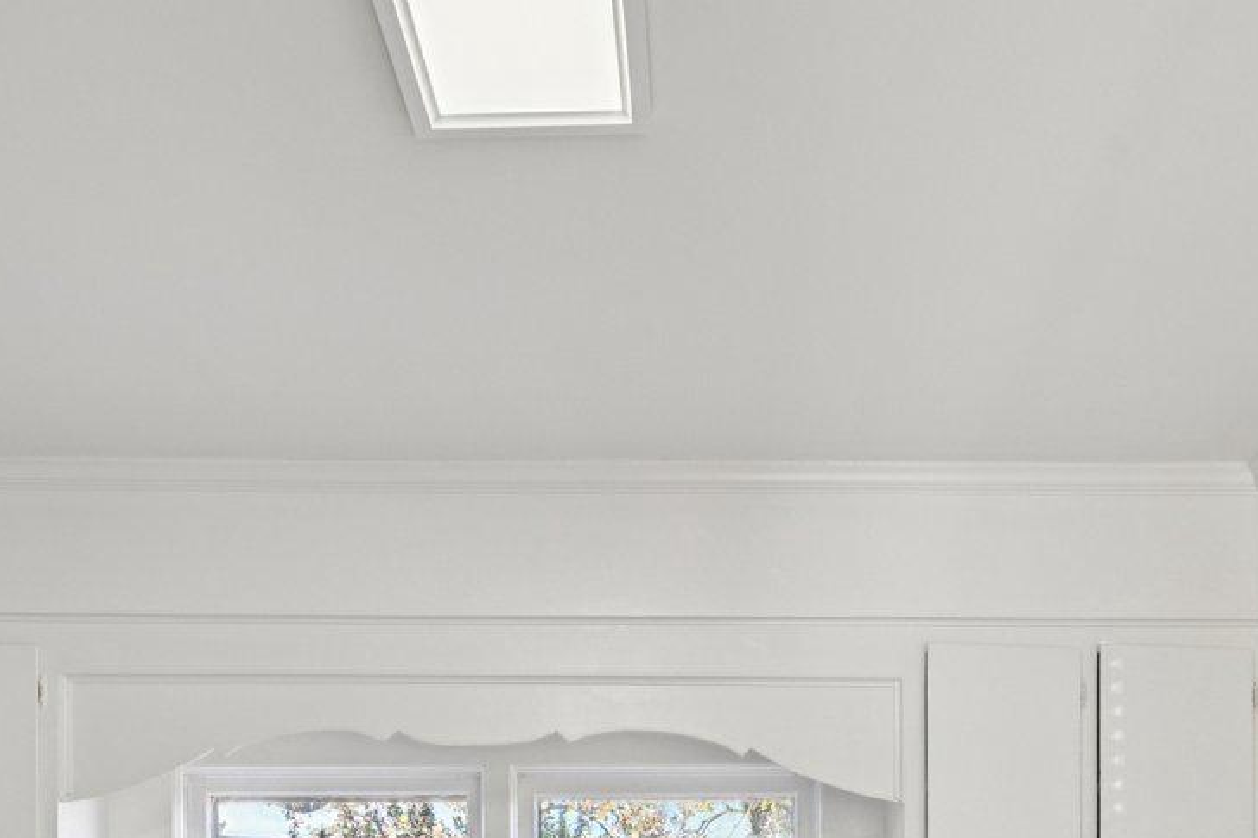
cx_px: 643
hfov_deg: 43.6
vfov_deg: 25.4
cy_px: 1110
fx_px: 1572
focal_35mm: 45
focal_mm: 16
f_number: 8
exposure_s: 1/50
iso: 800
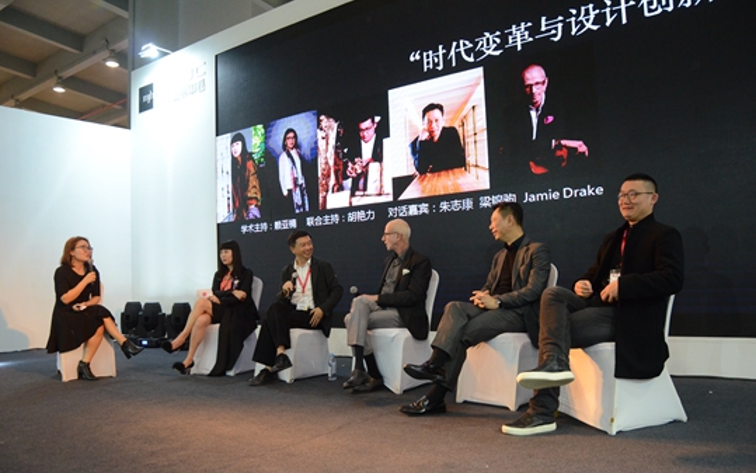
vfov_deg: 23.8
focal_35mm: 55
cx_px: 380
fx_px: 1123
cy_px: 243
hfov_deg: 37.2
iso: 2500
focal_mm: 35
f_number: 4.5
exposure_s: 1/200
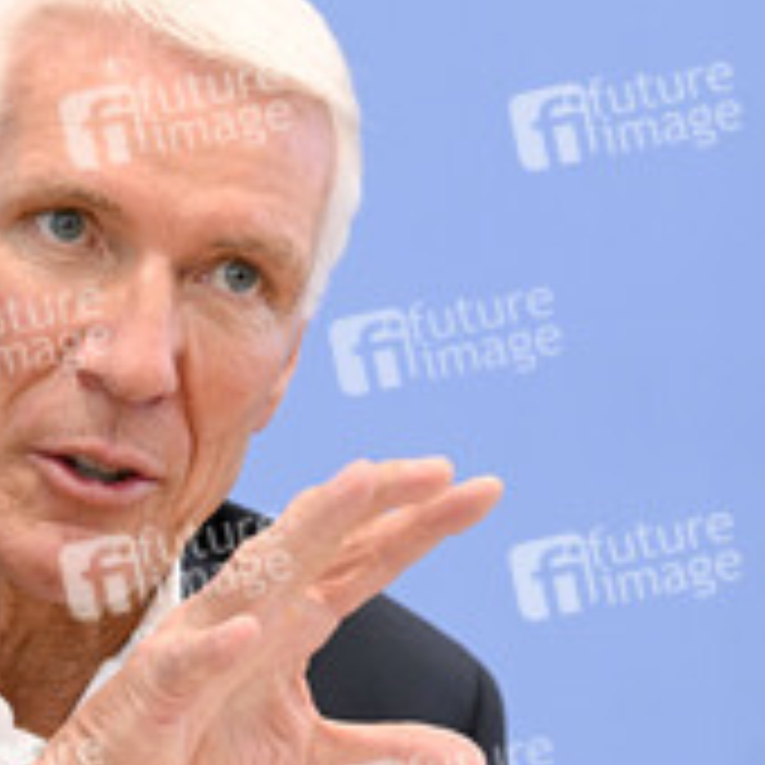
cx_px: 56
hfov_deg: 6.4
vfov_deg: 6.4
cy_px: 454
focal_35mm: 275
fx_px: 6876
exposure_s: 1/500
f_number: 5
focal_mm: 122
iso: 3200
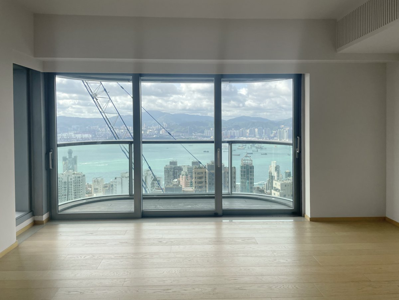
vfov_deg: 53.1
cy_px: 150
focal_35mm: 26
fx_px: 300
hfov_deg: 67.3
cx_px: 200
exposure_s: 1/1383
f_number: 1.6
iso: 32
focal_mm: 4.2
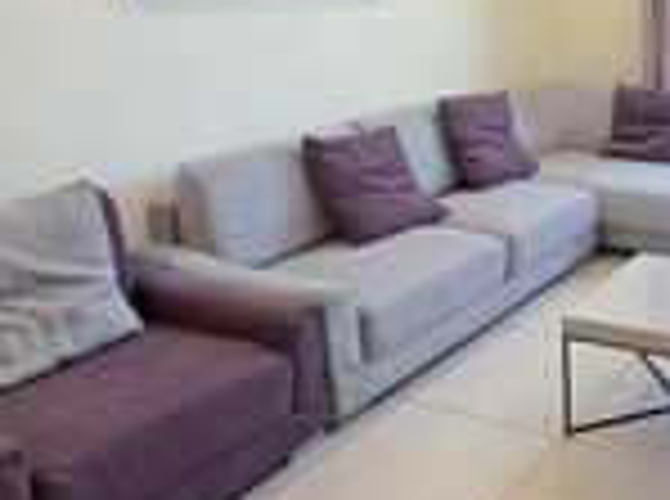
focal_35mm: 40
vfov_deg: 35.2
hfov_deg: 39.8
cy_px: 142
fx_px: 772
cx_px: 704
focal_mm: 2.2
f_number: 1.9
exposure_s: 1/100
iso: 160
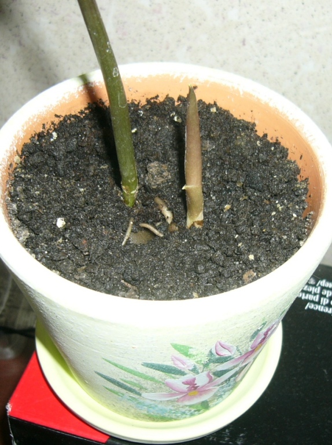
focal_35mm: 35
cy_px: 222
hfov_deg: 40.6
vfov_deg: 52.7
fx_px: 449
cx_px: 166
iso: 50
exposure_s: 1/60
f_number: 2.8
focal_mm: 5.8
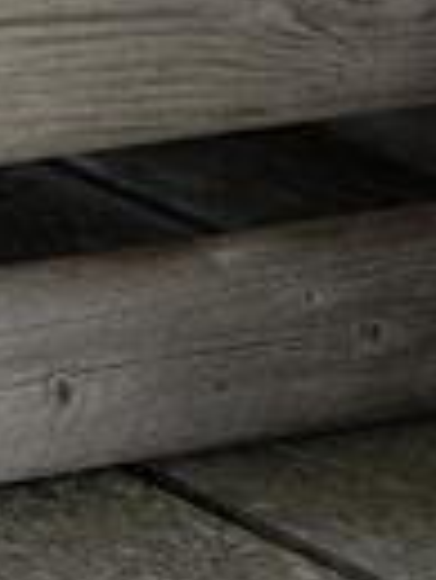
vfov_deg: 4.5
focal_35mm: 423
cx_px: -503
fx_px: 7092
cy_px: -1108
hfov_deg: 3.5
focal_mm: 80
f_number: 4
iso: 100
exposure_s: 1/110
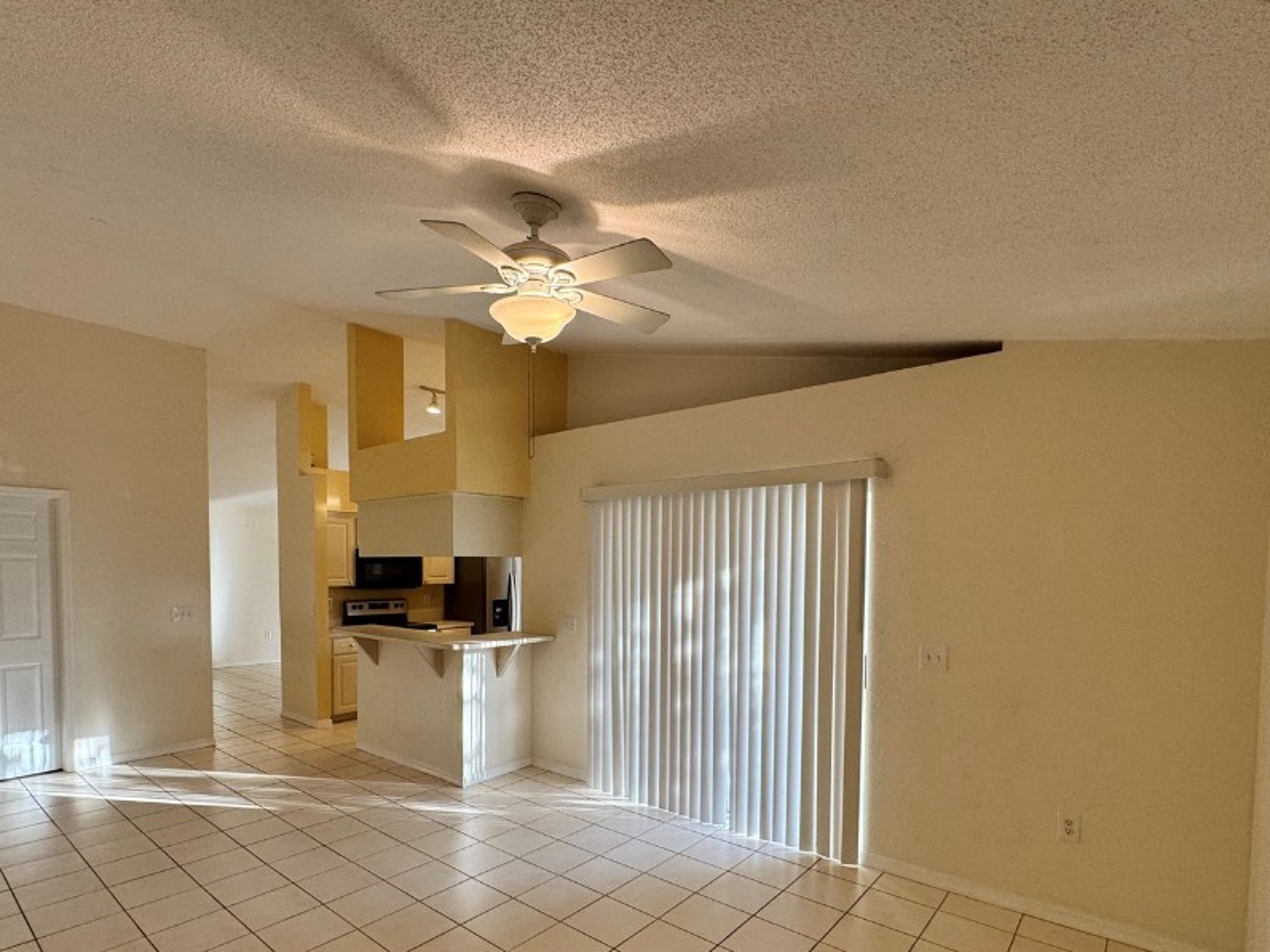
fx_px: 660
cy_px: 596
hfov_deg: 87.7
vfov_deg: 70.4
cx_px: 606
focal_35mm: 18
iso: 160
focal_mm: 2.22
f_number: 2.2
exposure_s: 1/120
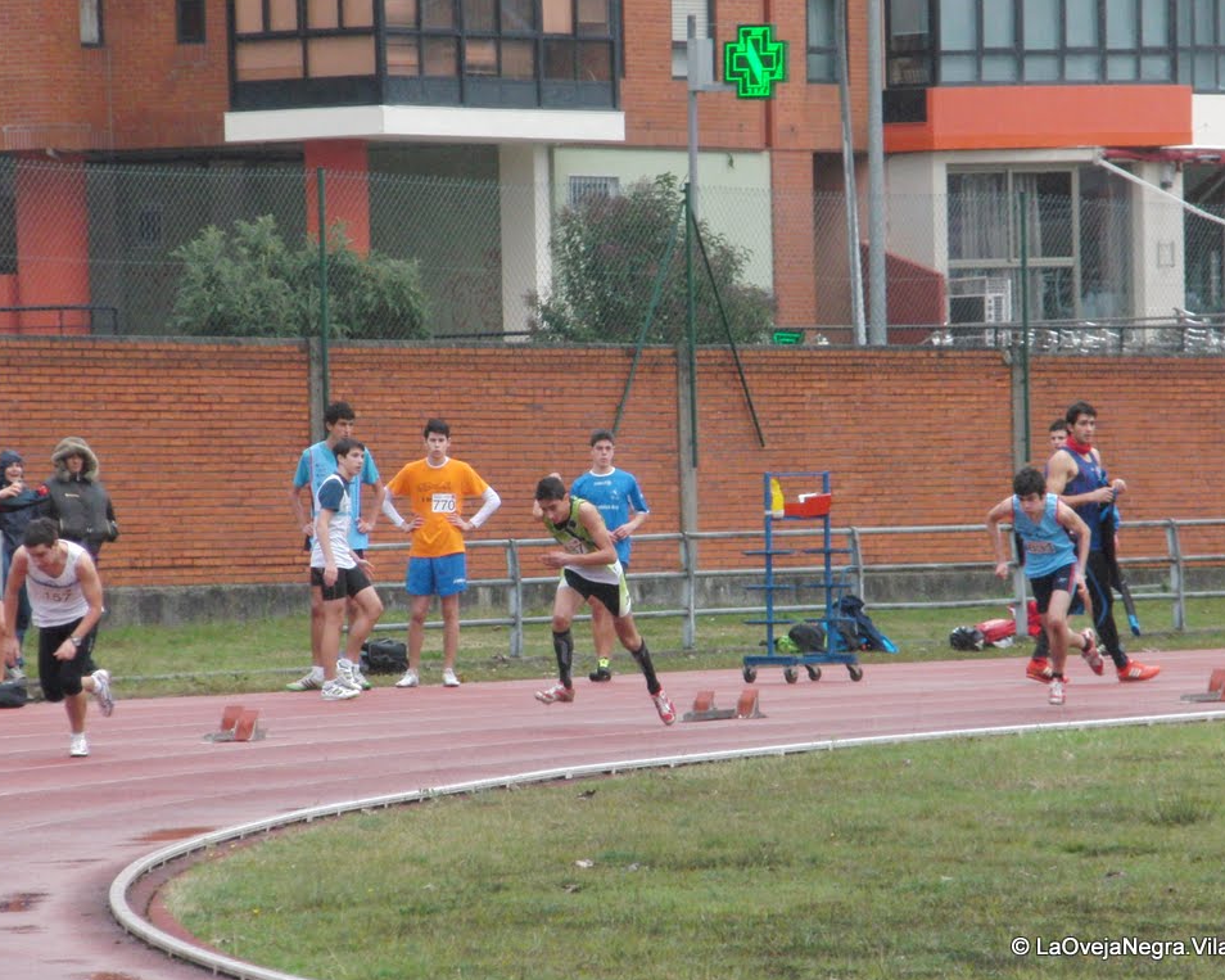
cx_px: 605
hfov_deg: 8.0
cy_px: 492
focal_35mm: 243
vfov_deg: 6.4
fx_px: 8809
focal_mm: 41
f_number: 4.4
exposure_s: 1/400
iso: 400
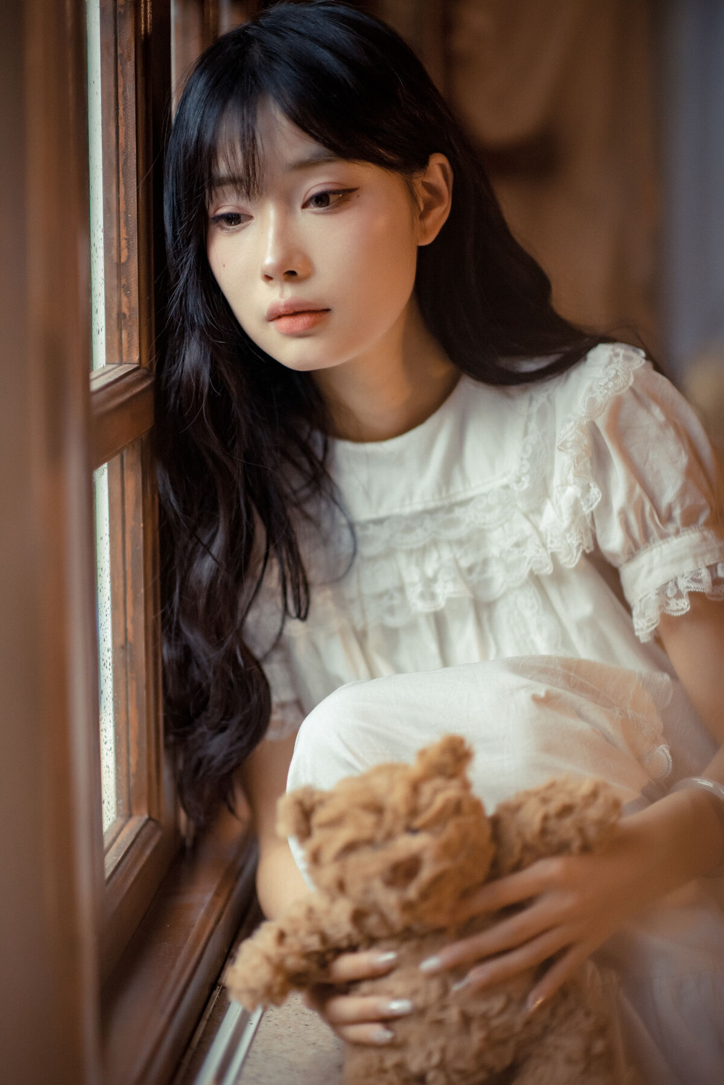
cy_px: 542
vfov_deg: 23.9
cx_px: 362
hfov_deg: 16.1
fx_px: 2562
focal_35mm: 85
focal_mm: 85
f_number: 1.4
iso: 2000
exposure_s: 1/1600
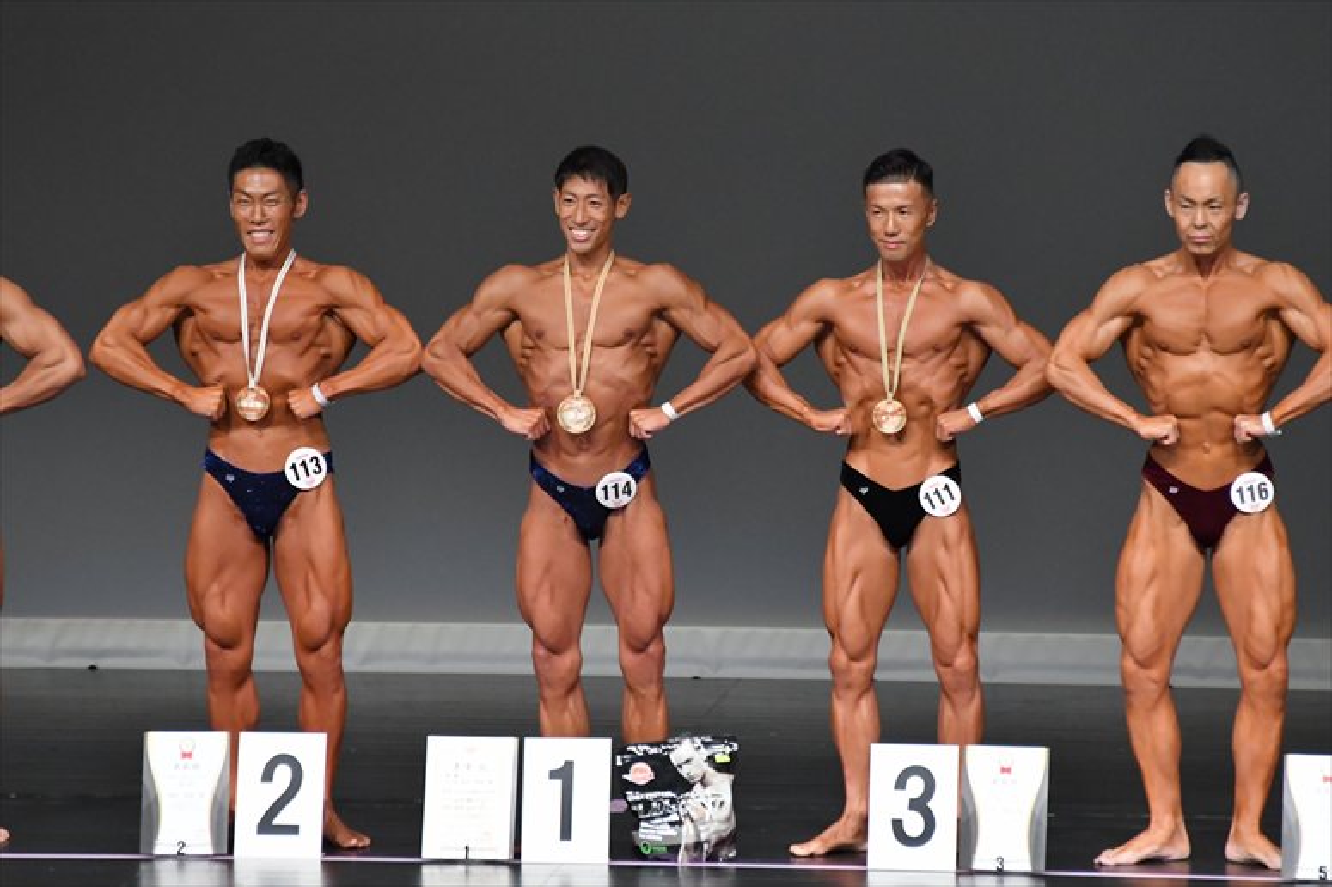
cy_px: 444
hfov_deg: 5.5
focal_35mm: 375
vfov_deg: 3.7
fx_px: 13868
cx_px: 666
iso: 5000
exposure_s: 1/400
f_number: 5.6
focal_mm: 250
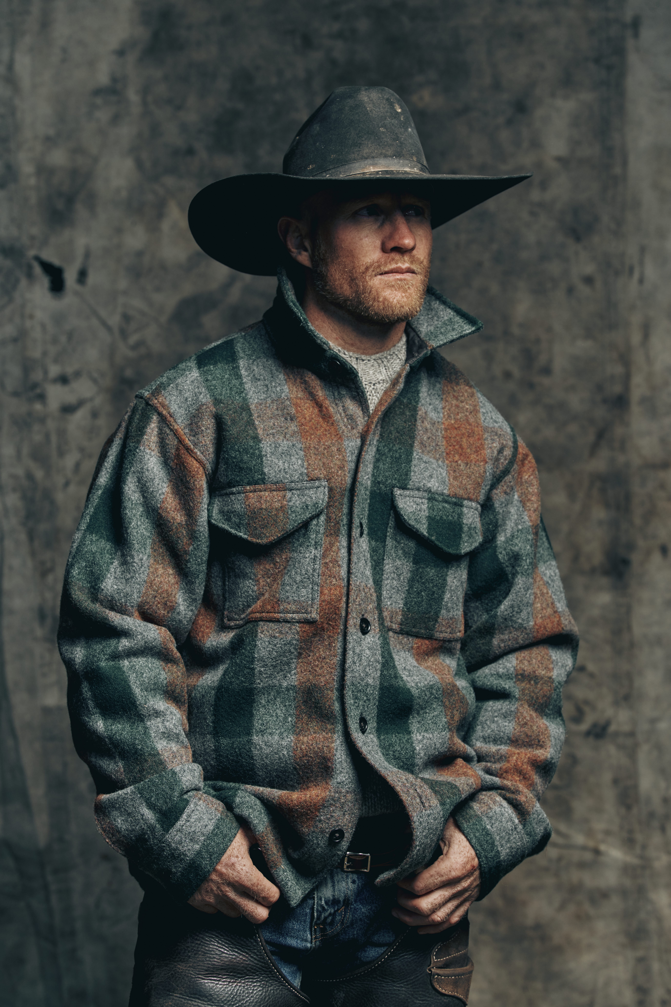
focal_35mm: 105
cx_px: 336
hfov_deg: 13.0
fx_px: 2935
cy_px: 504
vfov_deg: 19.5
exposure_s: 1/200
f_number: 5.6
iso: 250
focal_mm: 105
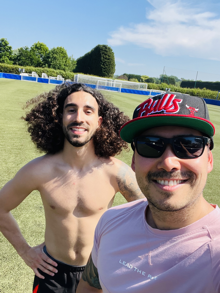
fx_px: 254
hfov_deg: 46.8
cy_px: 146
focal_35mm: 30
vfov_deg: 60.0
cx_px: 110
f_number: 2.2
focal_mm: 2.71
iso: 32
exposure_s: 1/454
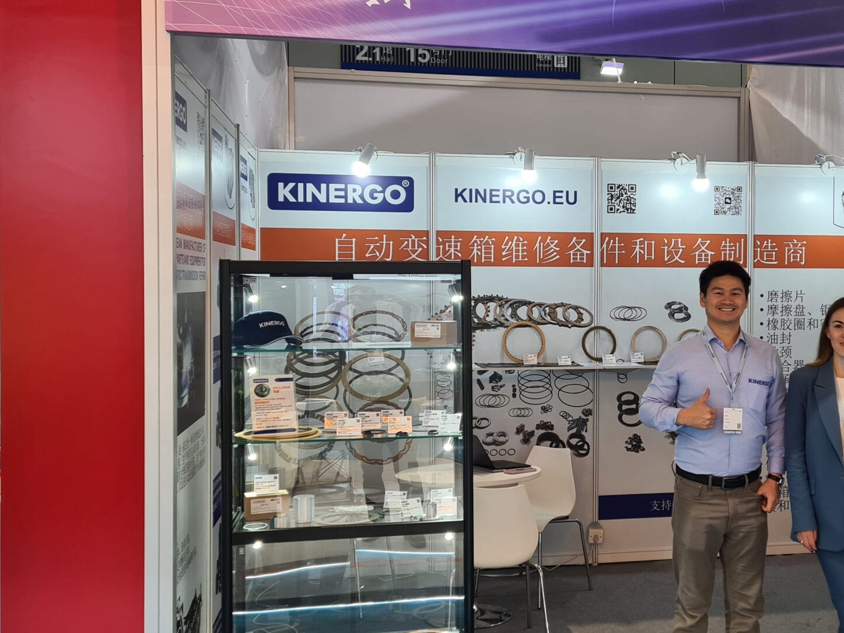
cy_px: 302
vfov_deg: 31.5
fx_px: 1121
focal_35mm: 46
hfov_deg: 40.4
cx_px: 598
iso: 64
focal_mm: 5.4
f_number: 1.8
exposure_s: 1/50
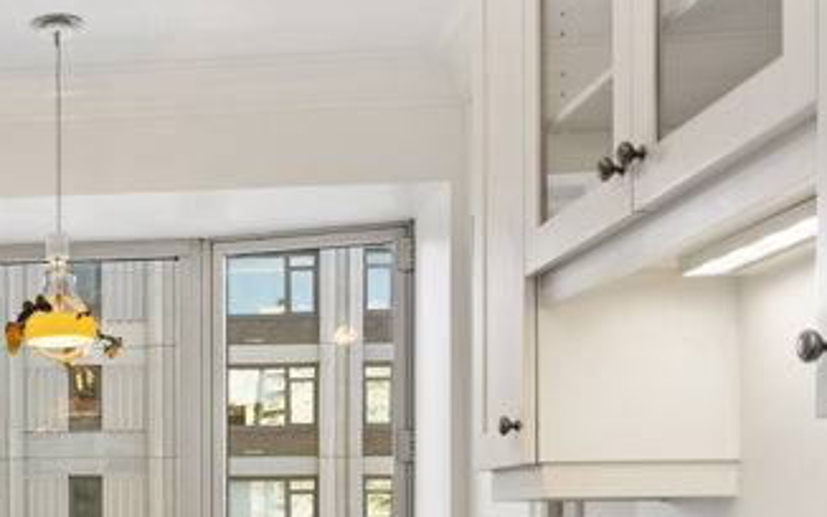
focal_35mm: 60
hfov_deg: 29.8
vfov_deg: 20.8
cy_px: 546
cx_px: -129
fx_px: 1353
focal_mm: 16
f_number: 8
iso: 100
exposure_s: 1/13
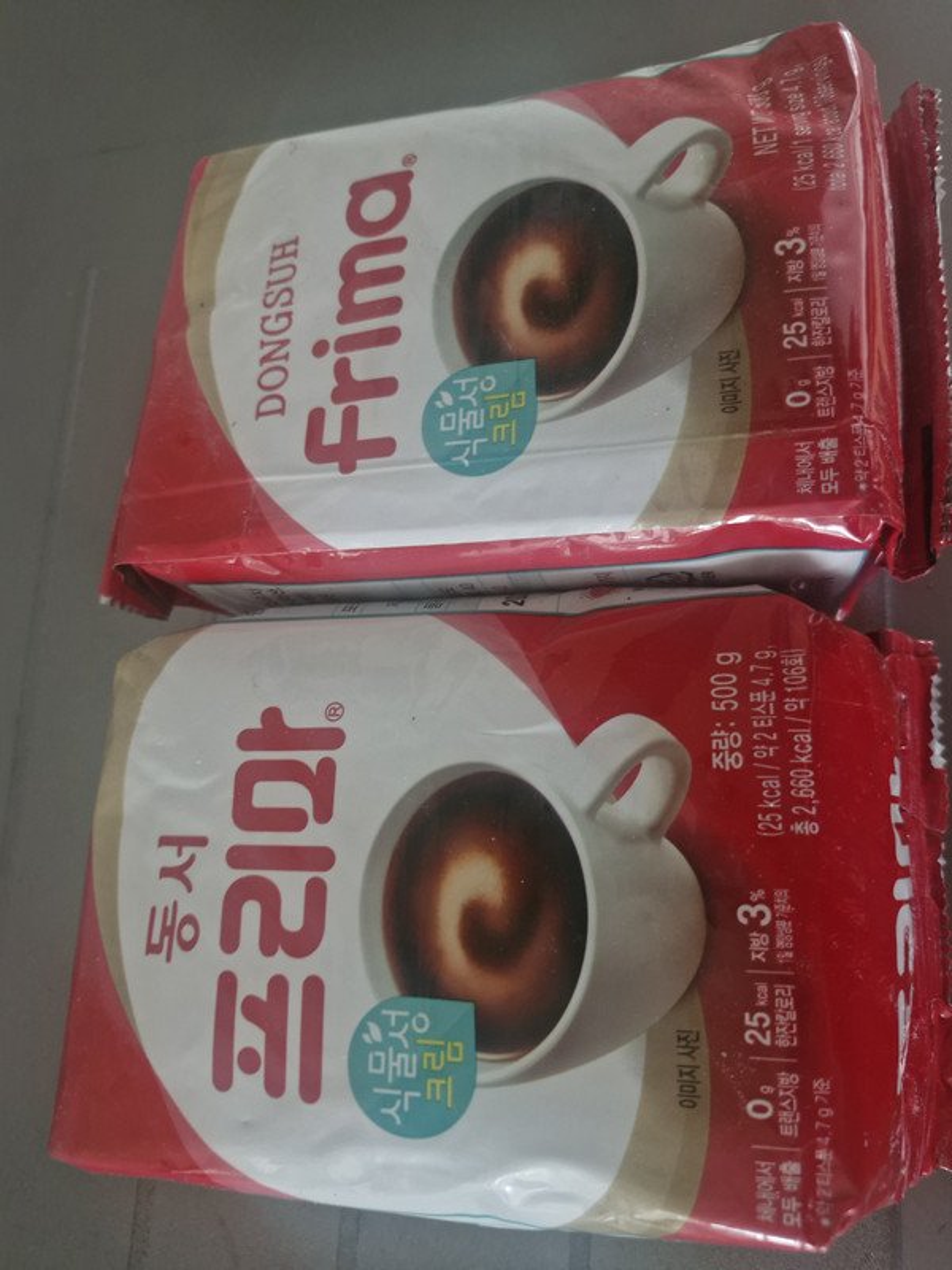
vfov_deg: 73.9
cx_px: 476
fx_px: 843
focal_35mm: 23
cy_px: 635
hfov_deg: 58.9
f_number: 1.8
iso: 640
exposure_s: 1/24
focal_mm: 5.54
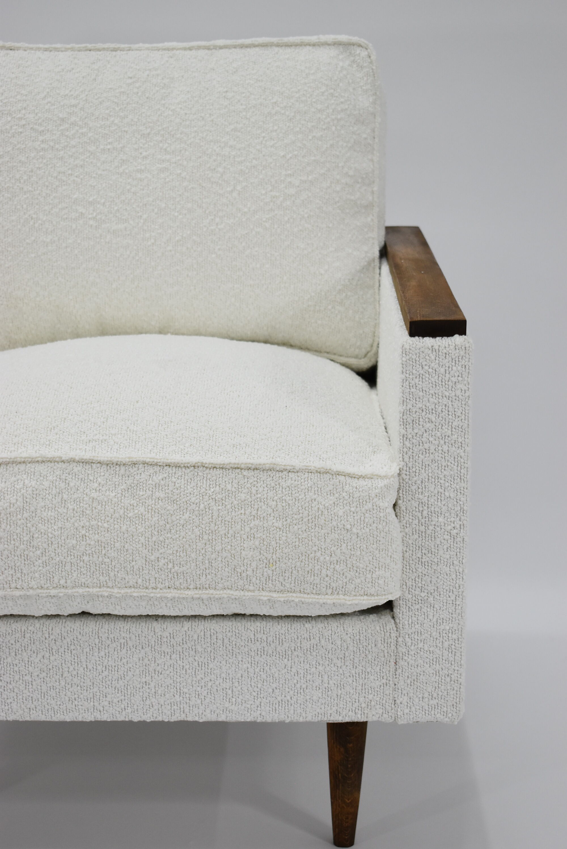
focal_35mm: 63
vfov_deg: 31.9
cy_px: 424
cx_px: 284
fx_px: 1486
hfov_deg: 21.6
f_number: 5
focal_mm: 42
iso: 900
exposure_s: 1/125
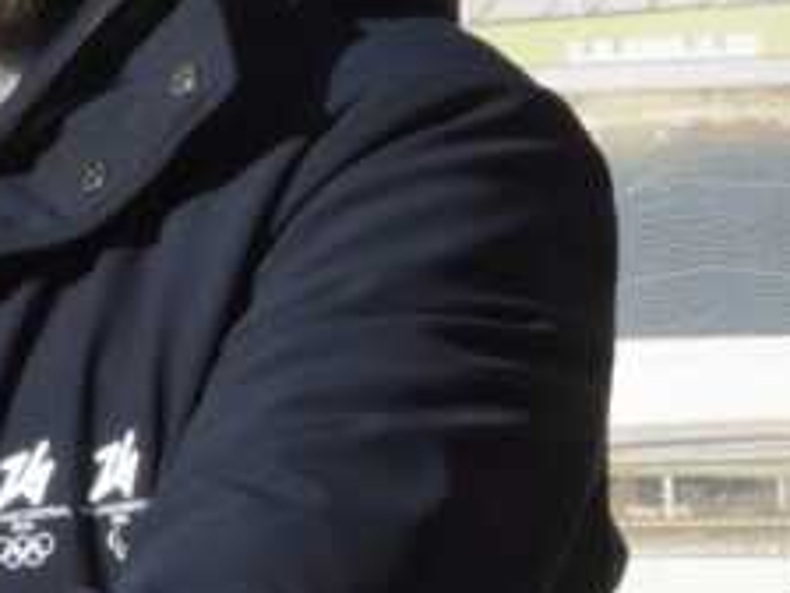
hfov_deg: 3.3
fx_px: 13773
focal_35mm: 603
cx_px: -162
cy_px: 12
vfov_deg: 2.5
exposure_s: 1/250
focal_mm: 135
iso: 2500
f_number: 36
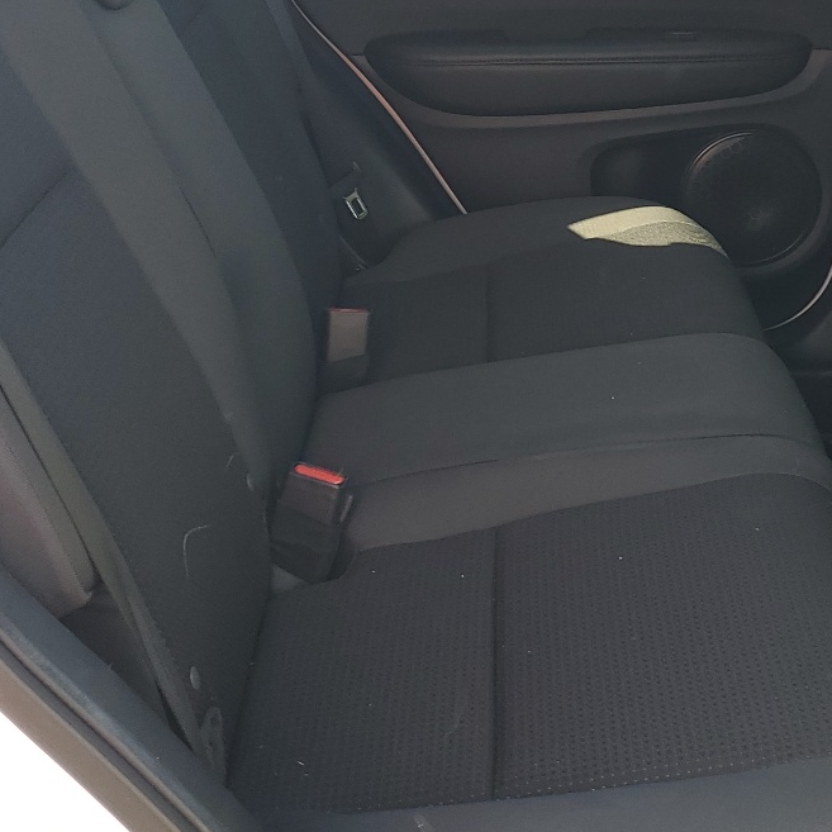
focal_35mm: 56
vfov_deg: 30.3
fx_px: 1523
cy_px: 267
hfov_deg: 30.3
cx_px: 558
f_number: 1.5
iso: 50
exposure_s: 1/169
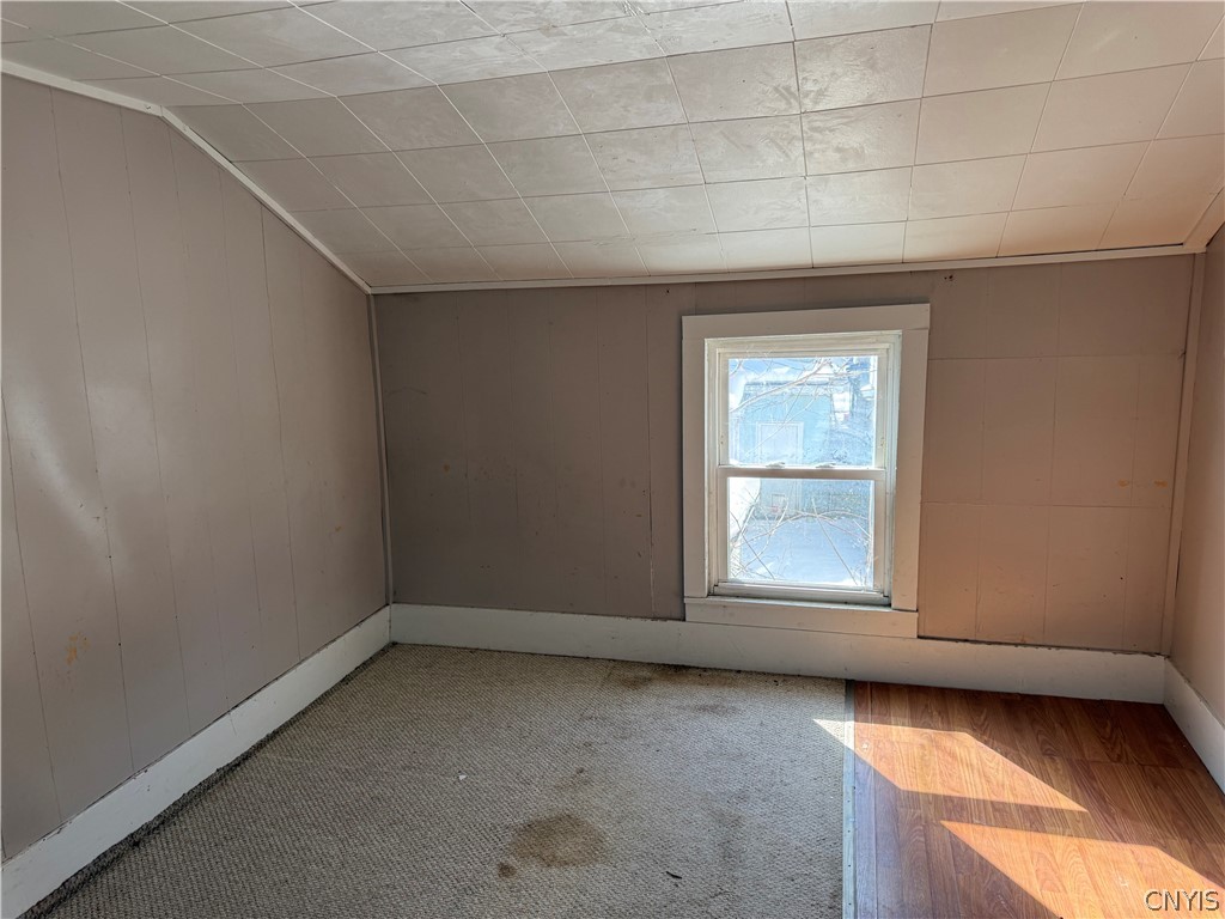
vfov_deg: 56.8
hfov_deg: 71.6
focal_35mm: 24
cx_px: 612
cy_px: 460
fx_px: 849
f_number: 1.78
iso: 125
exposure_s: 1/241
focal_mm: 6.76
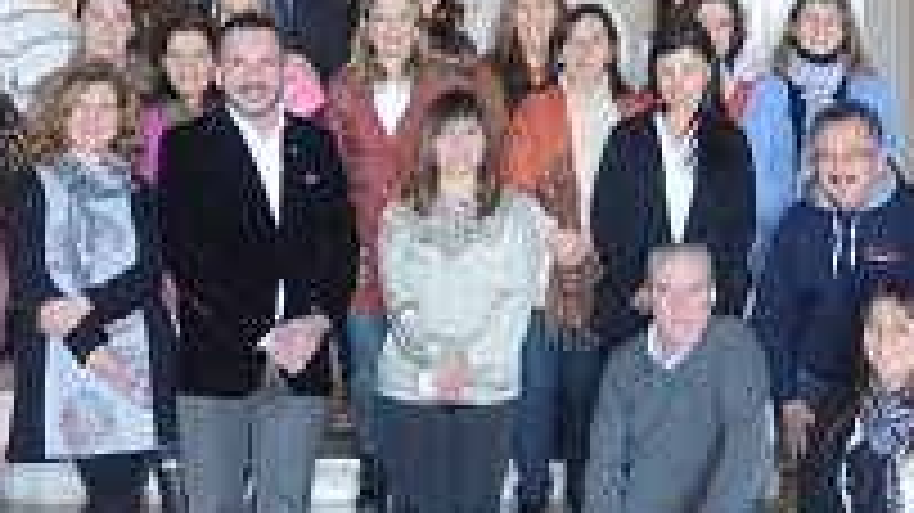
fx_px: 1647
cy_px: 225
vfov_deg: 17.7
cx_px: 455
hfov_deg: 31.0
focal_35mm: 68
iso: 6400
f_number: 3.5
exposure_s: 1/320
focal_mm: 22
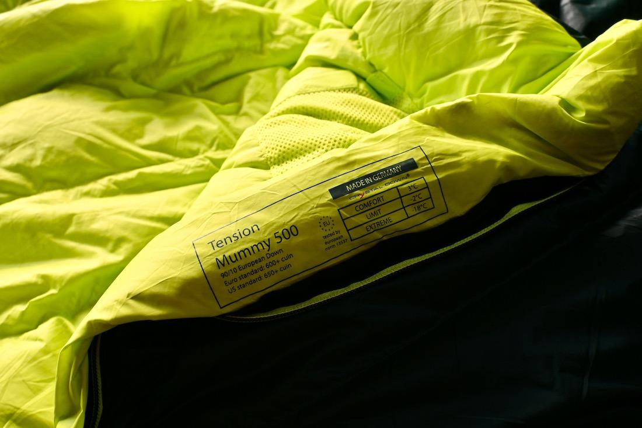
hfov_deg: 52.2
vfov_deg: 36.2
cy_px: 214
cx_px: 321
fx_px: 655
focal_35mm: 37
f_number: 5.6
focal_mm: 24.5
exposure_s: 1/250
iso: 200
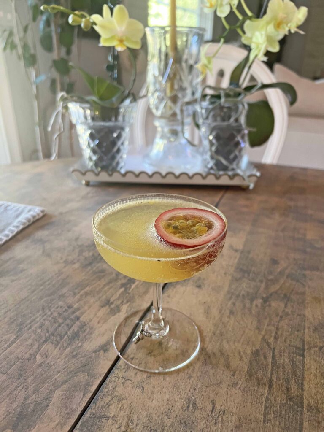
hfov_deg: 53.1
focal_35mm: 26
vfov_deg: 67.3
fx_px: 324
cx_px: 162
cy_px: 216
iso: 250
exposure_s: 1/60
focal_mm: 5.7
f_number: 1.5
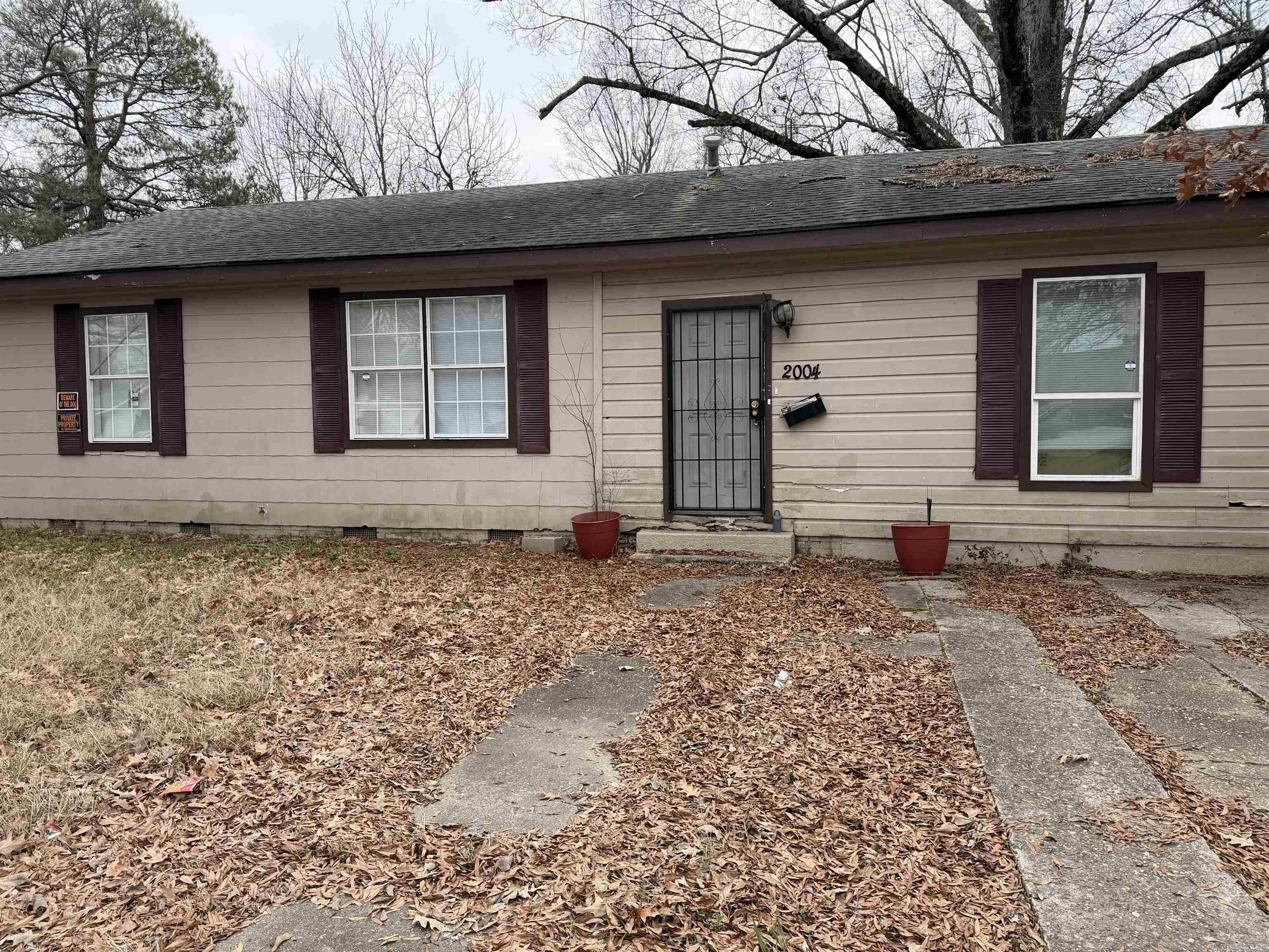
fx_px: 880
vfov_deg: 56.8
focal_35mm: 24
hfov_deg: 71.6
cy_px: 476
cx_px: 634
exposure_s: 1/1211
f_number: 1.78
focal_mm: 6.76
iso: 100
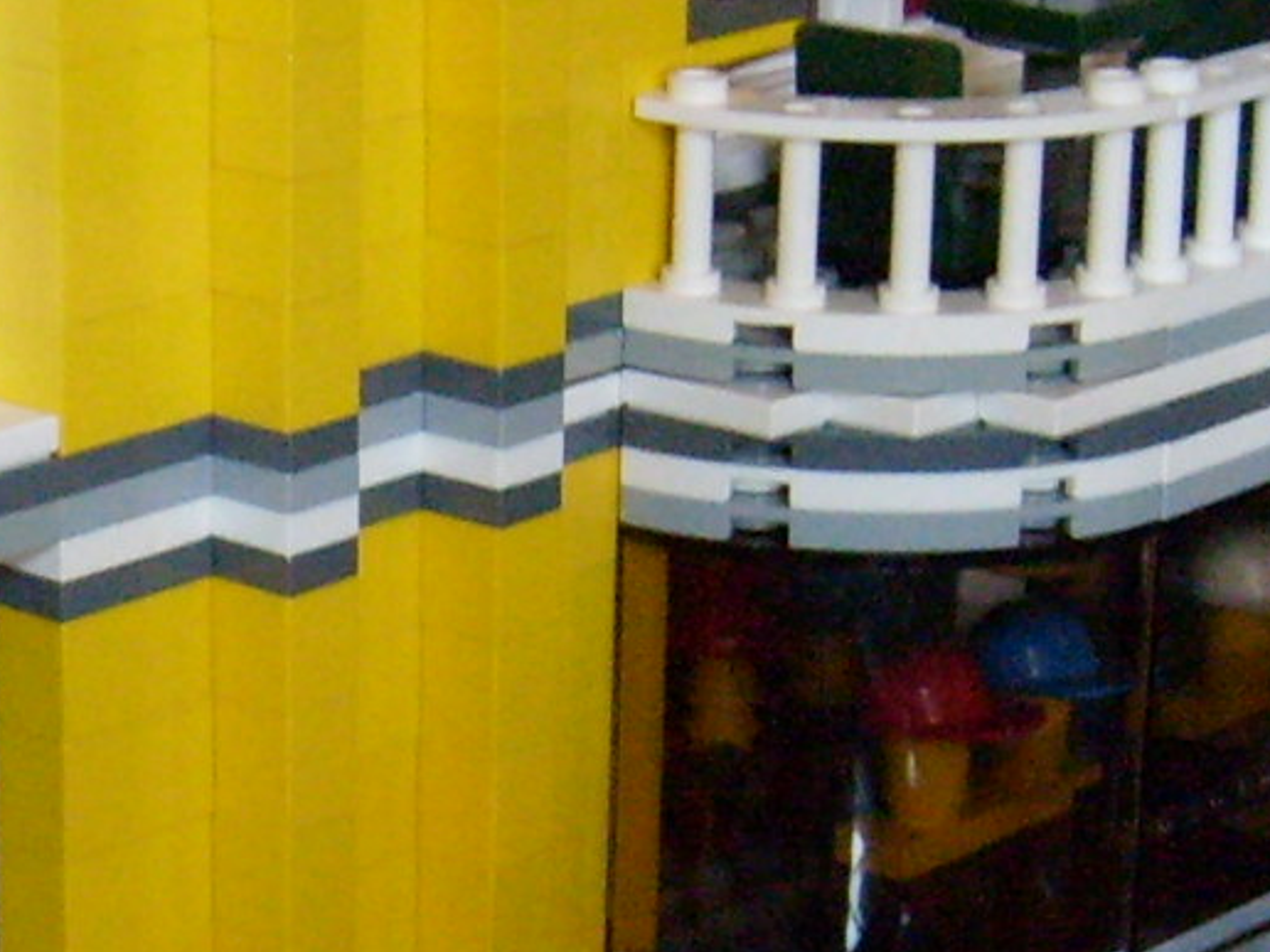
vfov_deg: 10.7
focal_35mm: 139
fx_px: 5100
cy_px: 701
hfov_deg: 13.9
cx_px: -113
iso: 200
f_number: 2.8
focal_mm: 5.8
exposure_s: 1/20
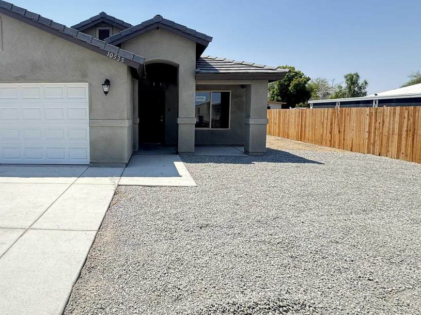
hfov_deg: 74.0
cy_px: 136
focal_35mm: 22
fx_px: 268
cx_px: 139
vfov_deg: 60.8
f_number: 2.2
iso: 50
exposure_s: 1/707
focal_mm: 2.22
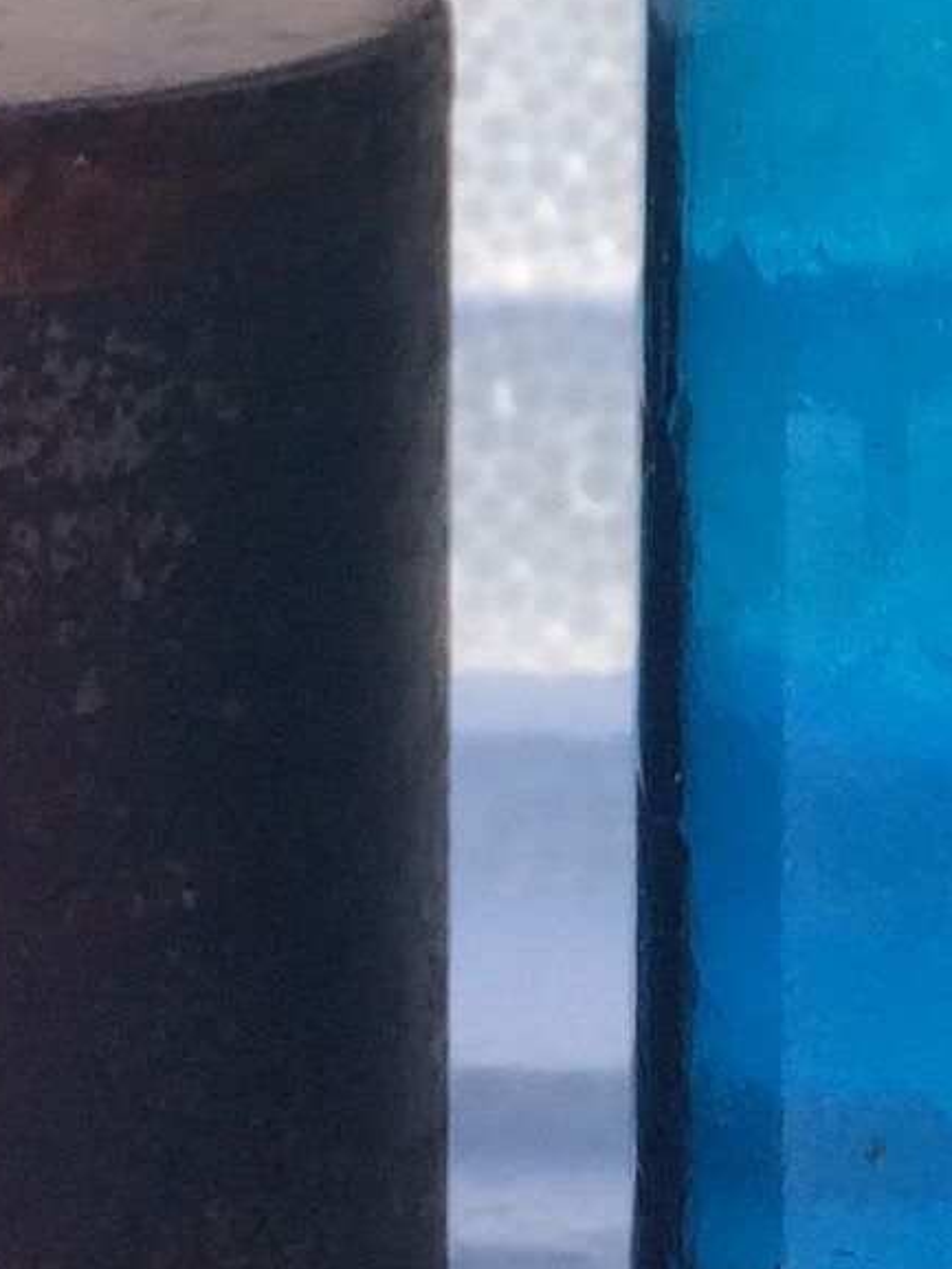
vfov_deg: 11.4
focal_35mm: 164
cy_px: -825
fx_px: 6011
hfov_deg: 8.7
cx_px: 1713
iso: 32
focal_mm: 4.15
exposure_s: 1/578
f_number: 2.2
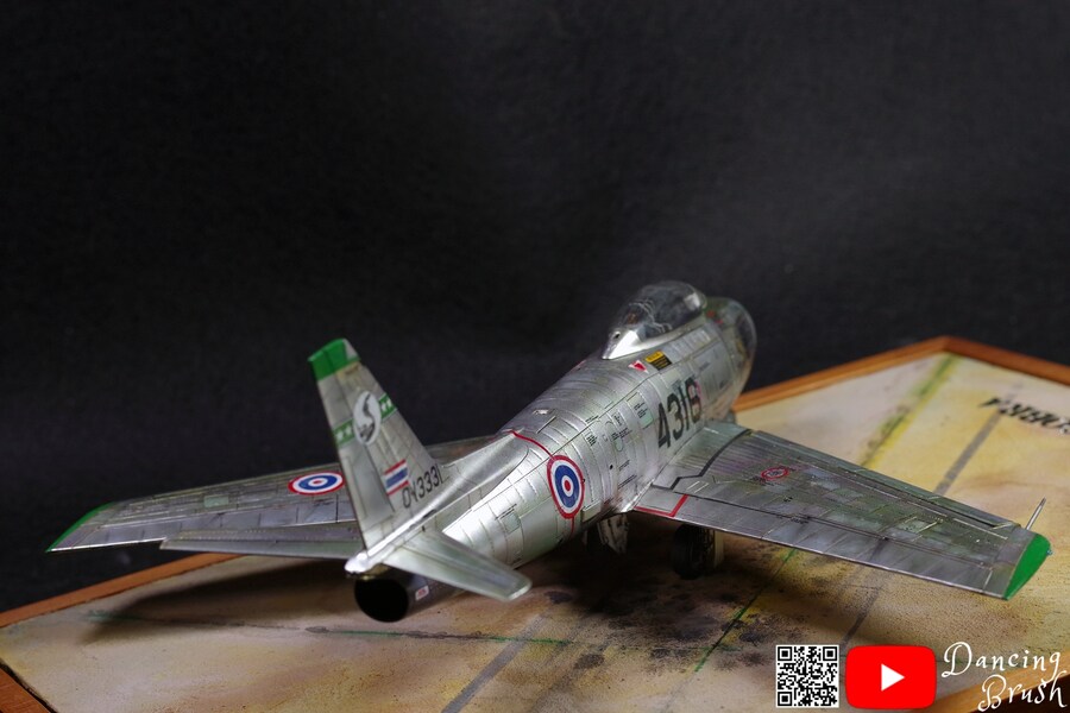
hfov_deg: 27.0
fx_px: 2229
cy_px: 356
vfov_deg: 18.2
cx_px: 535
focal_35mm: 75
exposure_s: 1/160
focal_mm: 50
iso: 800
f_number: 8
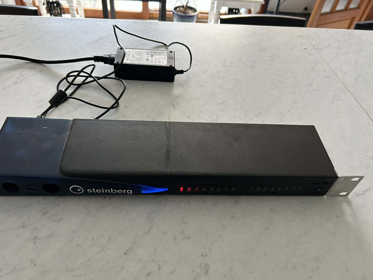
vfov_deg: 53.1
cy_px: 140
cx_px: 186
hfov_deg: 67.3
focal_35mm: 26
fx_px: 280
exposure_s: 1/60
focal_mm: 5.7
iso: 125
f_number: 1.5
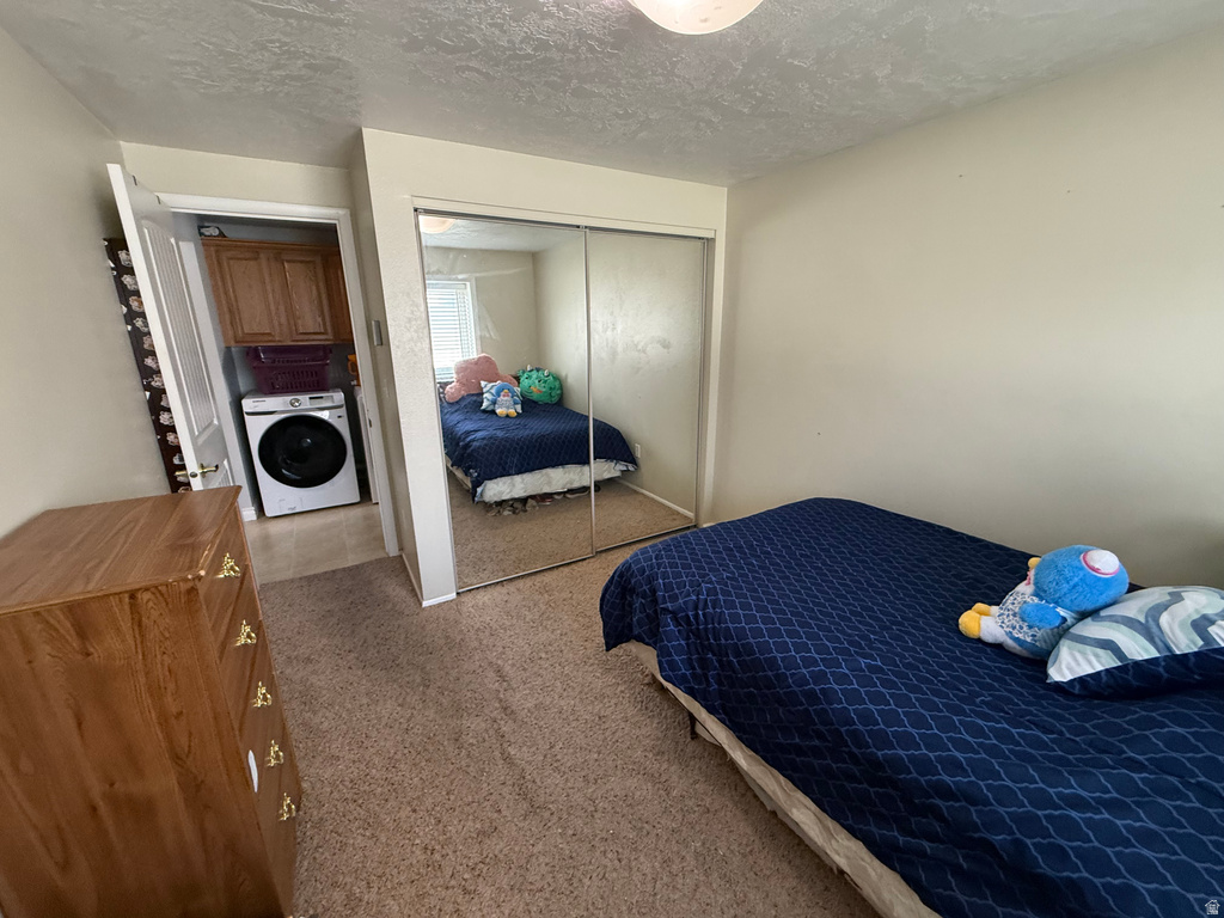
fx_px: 495
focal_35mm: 14
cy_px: 459
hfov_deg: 102.1
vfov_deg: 85.7
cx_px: 612
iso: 320
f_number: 2.2
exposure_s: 1/60
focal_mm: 2.22
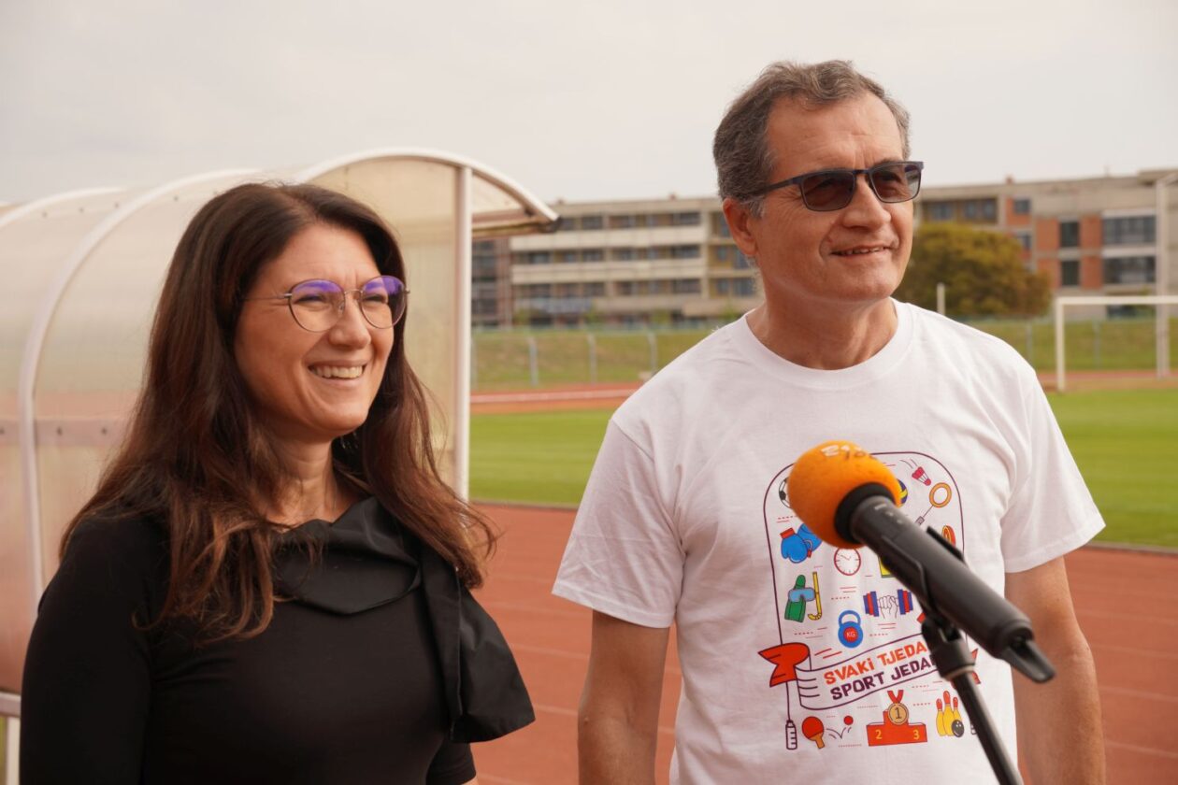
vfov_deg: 18.2
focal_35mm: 75
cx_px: 589
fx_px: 2454
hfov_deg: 27.0
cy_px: 392
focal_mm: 50
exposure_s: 1/400
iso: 100
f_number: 5.6
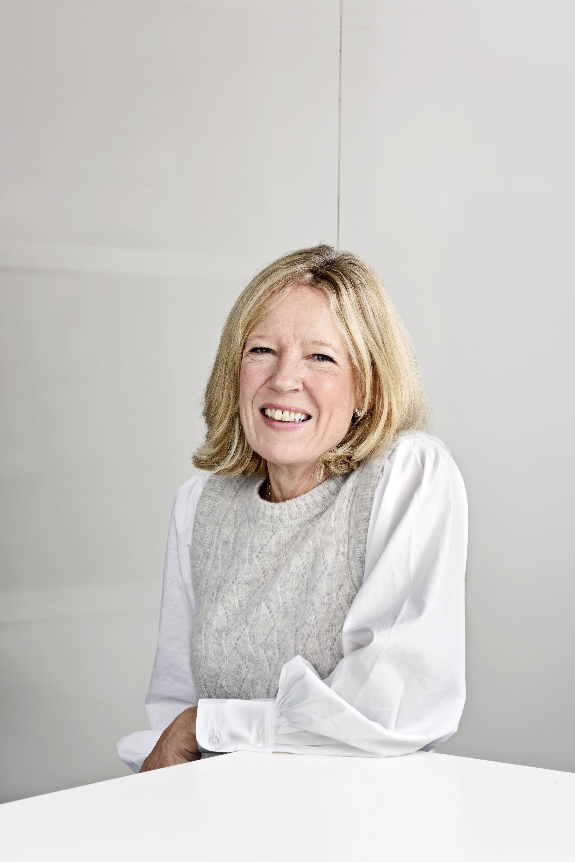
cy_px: 431
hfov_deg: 17.1
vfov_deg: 25.4
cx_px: 288
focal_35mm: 80
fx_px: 1915
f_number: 10
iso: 100
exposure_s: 1/200
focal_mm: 80
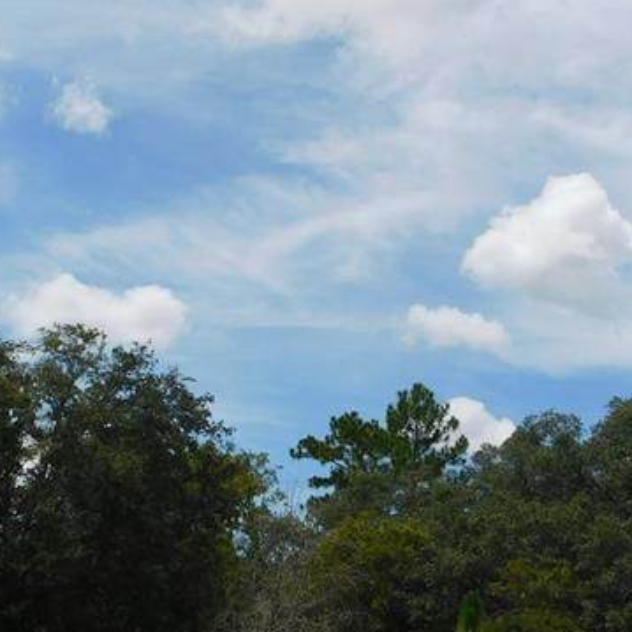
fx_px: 1198
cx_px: 340
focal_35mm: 58
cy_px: 222
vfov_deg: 29.4
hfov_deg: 29.5
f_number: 6
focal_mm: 4
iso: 125
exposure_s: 1/800
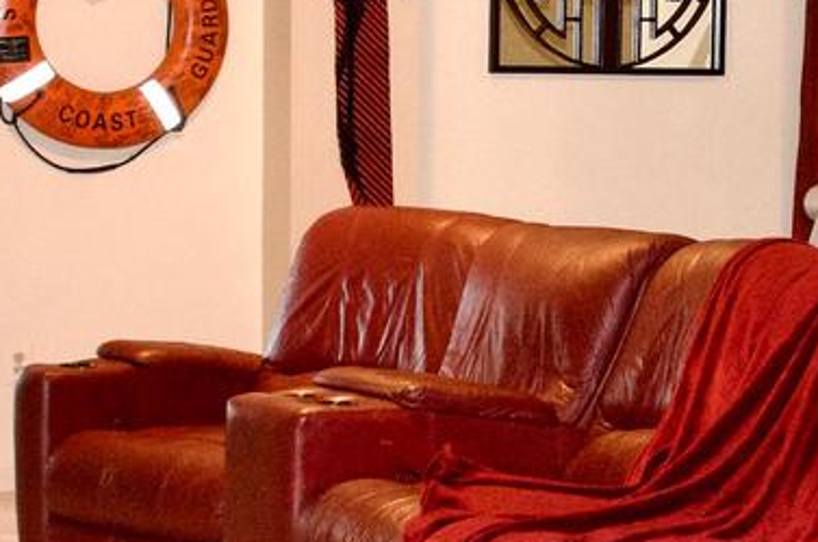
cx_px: 705
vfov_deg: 10.8
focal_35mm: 126
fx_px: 2858
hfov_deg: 16.1
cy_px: 220
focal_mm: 22
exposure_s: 1/60
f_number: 5.6
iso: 1600
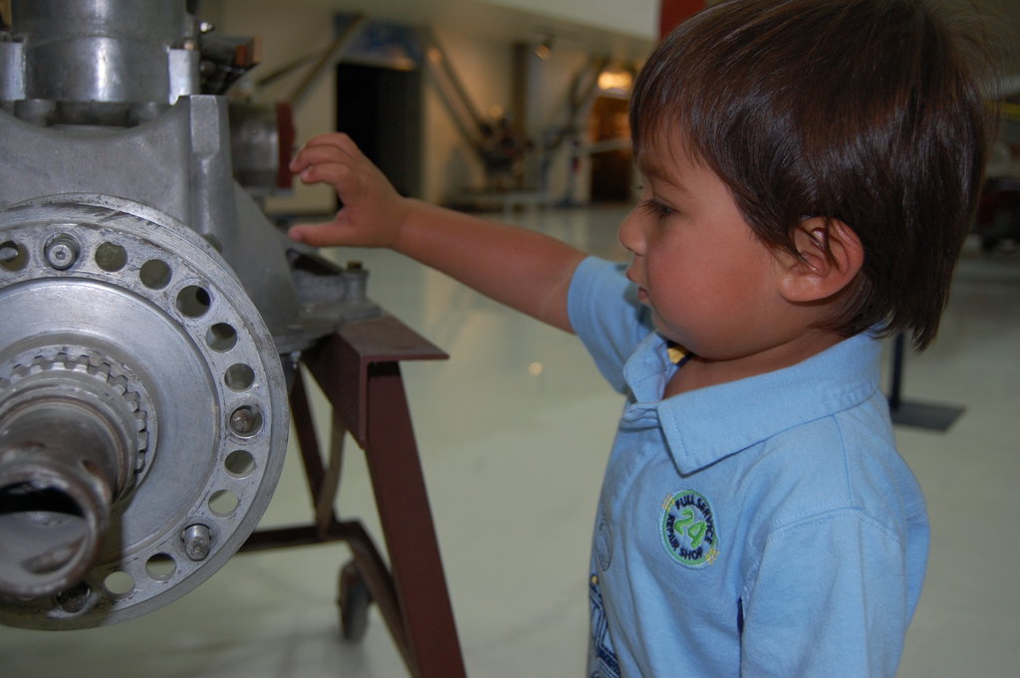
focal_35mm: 36
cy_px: 339
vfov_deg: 36.8
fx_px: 1019
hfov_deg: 53.2
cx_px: 510
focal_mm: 24
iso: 400
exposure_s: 1/60
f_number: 4
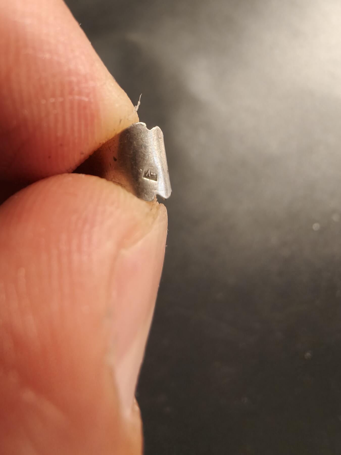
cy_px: 228
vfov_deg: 73.9
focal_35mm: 23
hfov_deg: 58.9
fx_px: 302
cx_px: 170
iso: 250
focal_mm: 2.32
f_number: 2
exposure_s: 1/100
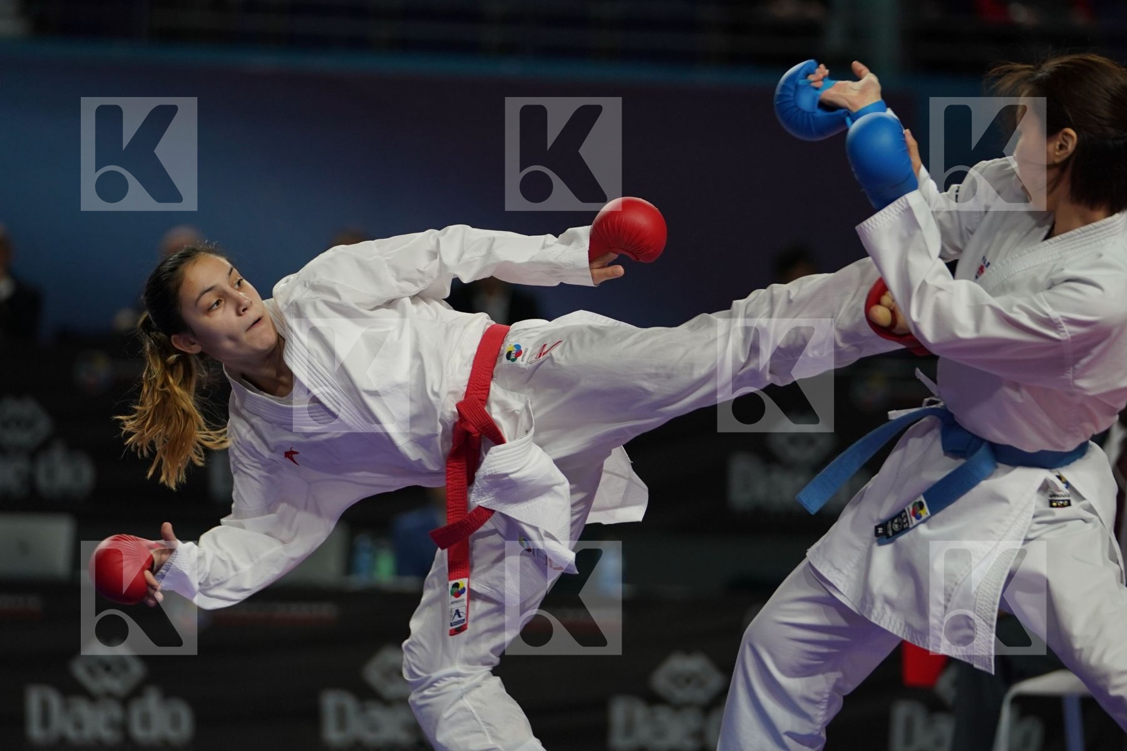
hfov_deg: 8.3
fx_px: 7732
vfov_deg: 5.6
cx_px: 564
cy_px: 376
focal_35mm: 247
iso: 800
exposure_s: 1/1000
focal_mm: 165
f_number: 2.8
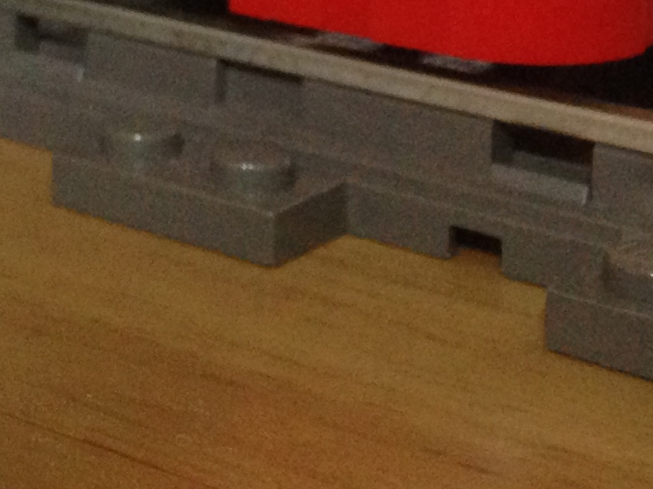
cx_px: -245
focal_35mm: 125
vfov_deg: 11.3
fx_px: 2357
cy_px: -279
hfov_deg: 14.9
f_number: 2.4
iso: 250
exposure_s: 1/20
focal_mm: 4.12
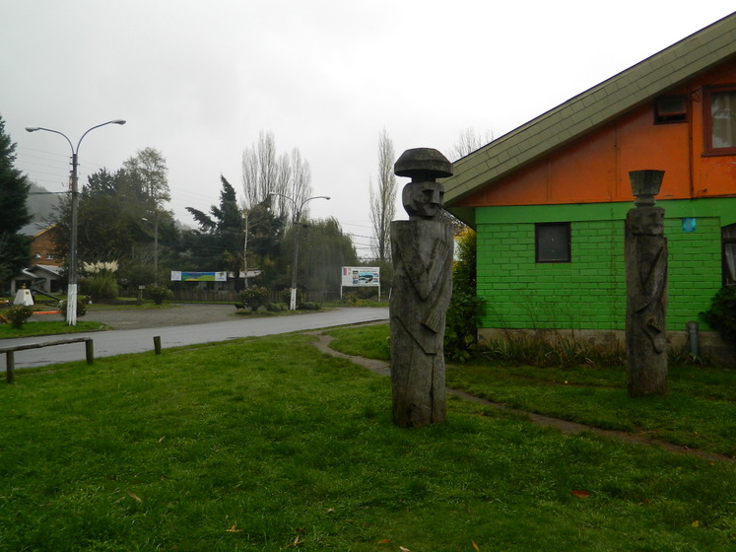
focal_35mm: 30
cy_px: 272
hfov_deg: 60.0
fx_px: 638
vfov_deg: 46.8
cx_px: 380
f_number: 3.2
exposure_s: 1/60
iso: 80
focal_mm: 5.1
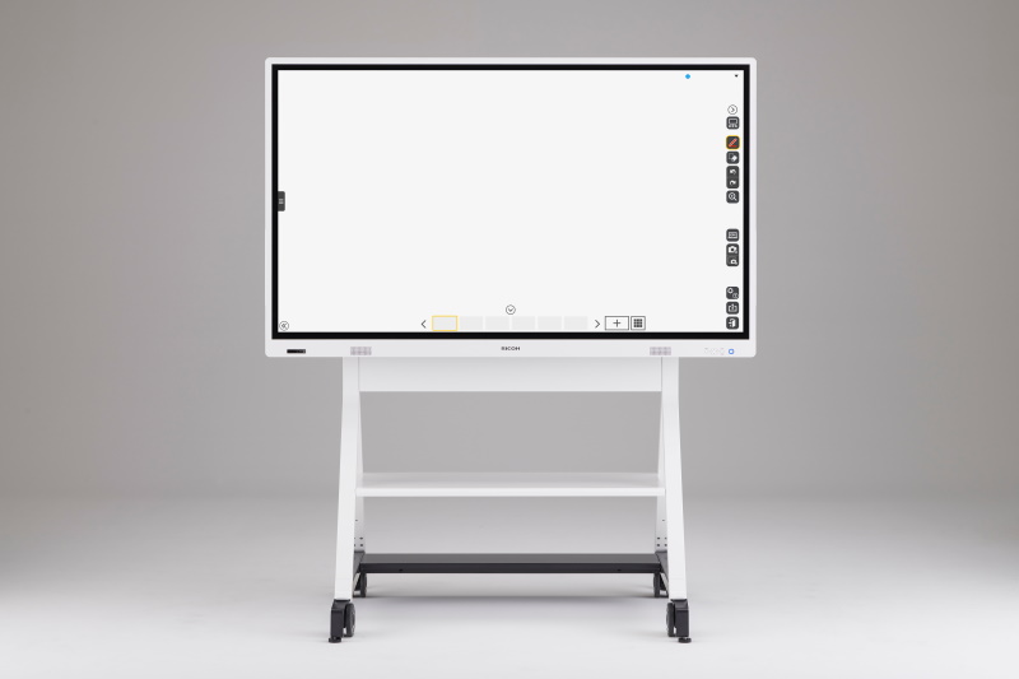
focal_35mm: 85
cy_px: 340
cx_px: 510
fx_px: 2405
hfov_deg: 23.9
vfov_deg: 16.1
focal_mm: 85
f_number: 11
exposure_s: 1/250
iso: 100
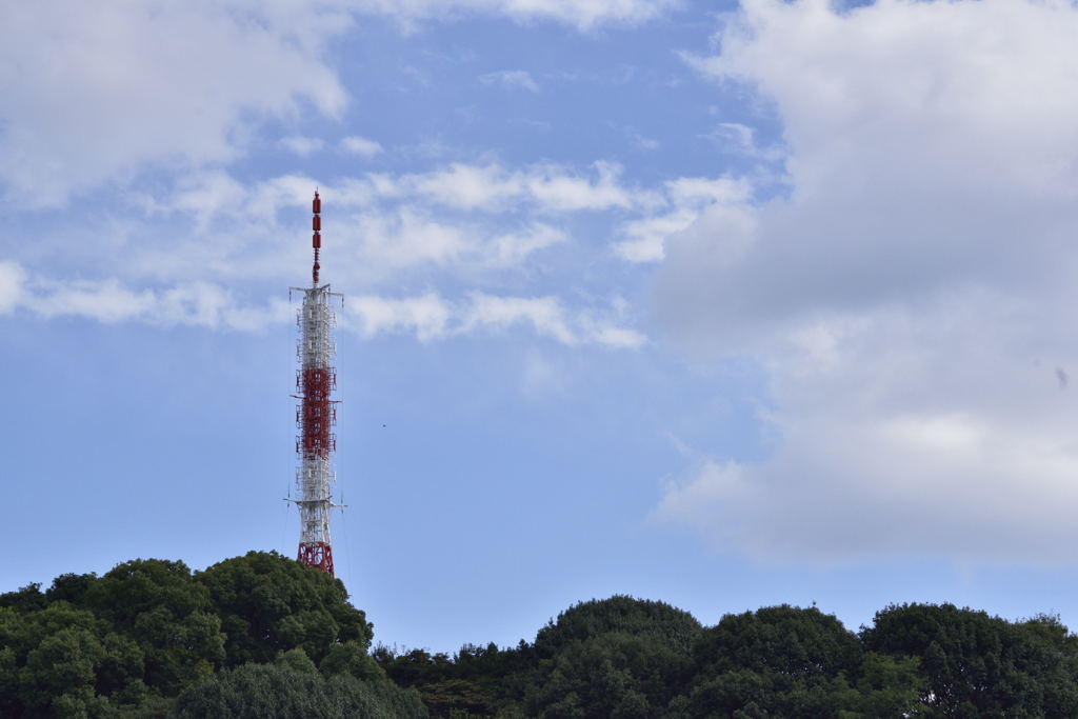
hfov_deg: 15.2
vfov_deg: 10.2
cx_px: 539
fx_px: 4043
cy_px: 360
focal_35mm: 135
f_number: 8
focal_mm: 135
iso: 800
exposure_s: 1/4000
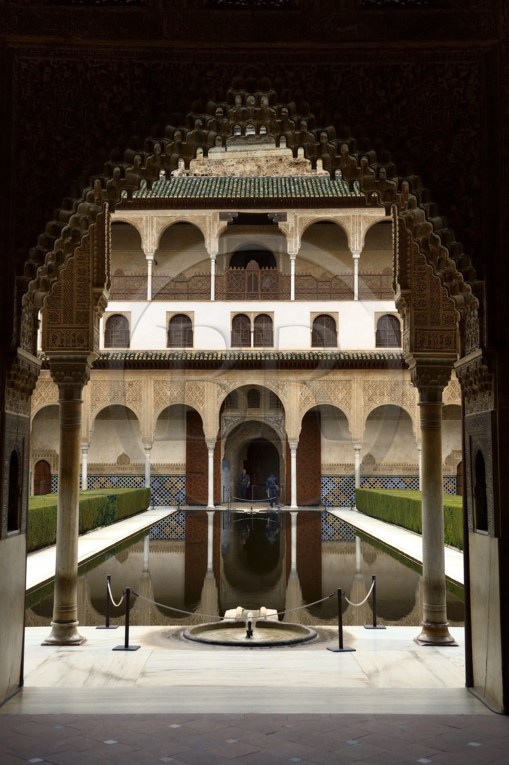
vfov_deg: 43.6
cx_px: 254
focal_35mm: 45
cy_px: 382
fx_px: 956
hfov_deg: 29.8
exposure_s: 1/80
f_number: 6.3
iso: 1600
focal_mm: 45
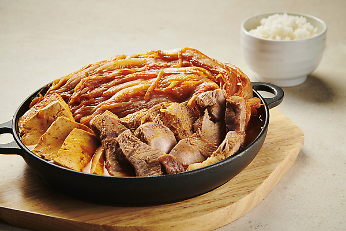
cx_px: 173
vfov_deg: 19.5
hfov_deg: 28.8
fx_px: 673
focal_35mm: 70
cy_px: 116
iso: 31
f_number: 11
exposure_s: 1/125
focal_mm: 70
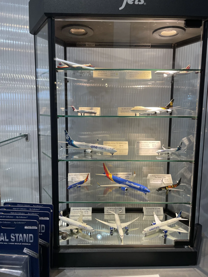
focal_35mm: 26
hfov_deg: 53.1
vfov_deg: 67.3
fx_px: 208
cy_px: 138
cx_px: 104
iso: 80
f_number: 1.6
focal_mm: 4.2
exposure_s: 1/120
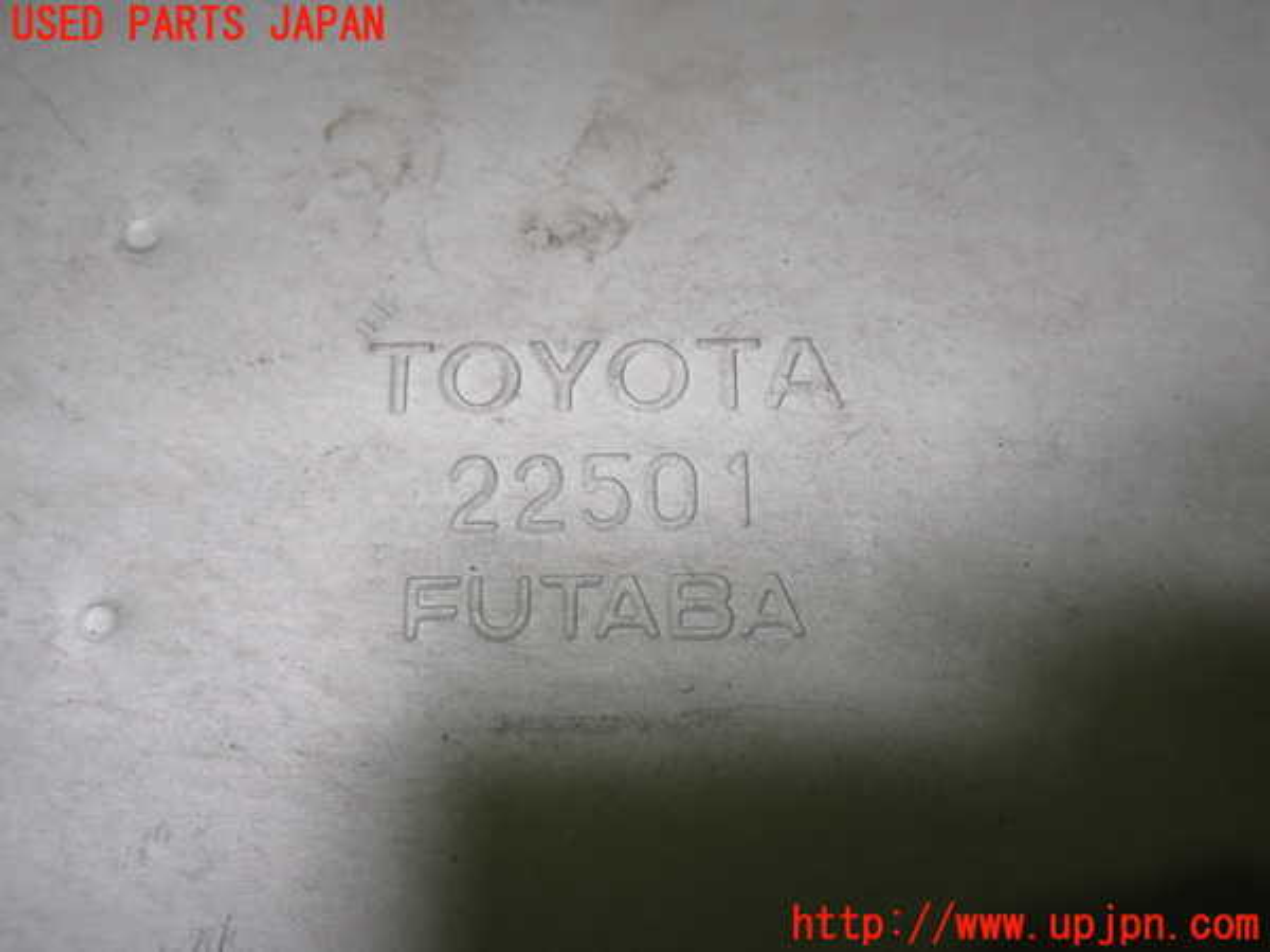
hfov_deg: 60.0
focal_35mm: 30
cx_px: 635
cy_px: 476
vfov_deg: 46.8
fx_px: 1101
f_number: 2.3
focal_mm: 5.4
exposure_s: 1/100
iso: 100
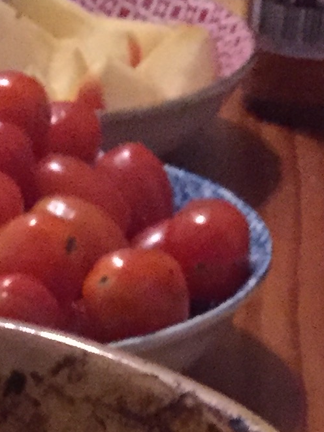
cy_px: 998
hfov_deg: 10.0
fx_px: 1786
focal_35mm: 143
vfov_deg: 11.6
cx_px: -158
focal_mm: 4.15
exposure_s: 1/17
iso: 400
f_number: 2.2
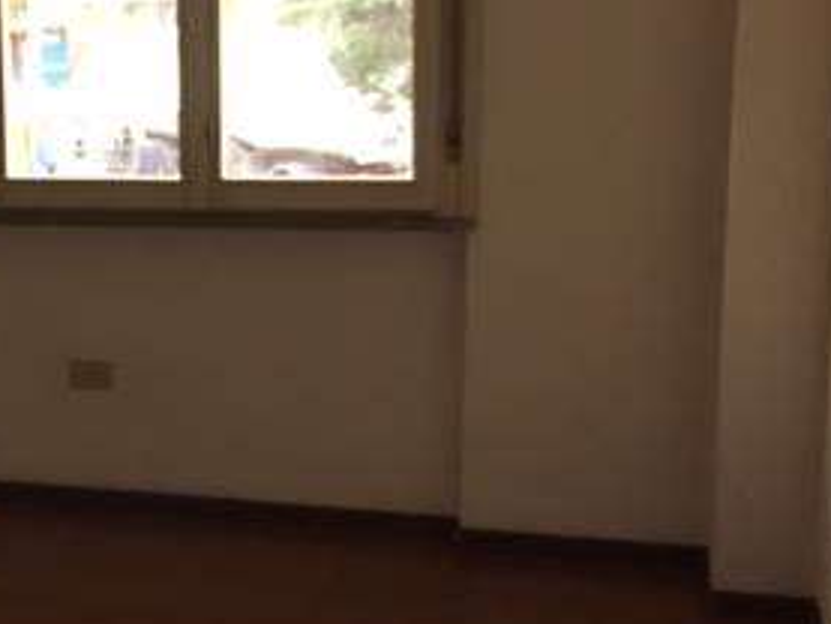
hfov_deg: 27.7
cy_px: 330
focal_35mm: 67
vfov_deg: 21.9
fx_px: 1609
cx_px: 57
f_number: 2.2
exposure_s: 1/25
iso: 250
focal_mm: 4.15
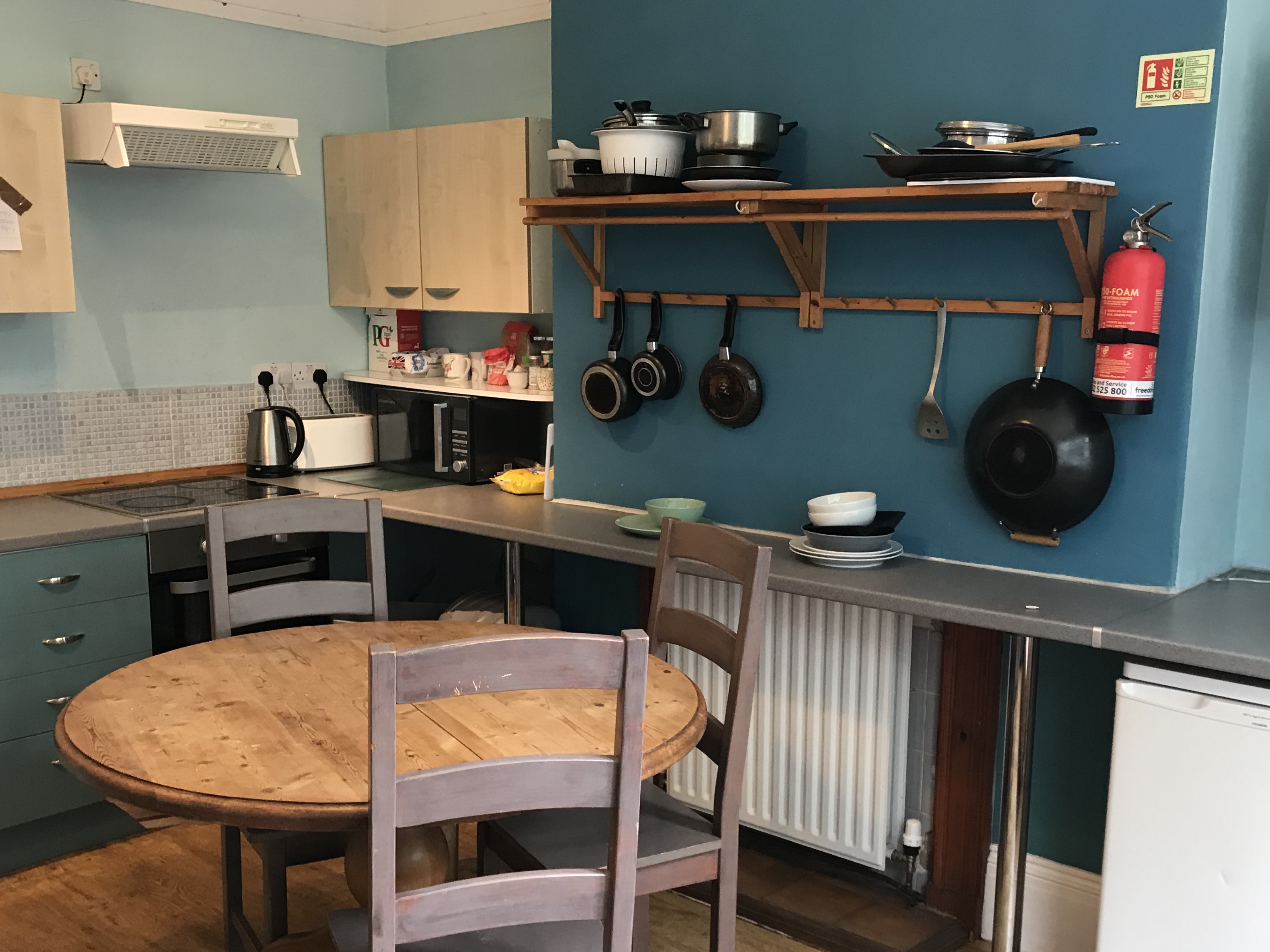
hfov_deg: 50.1
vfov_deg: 38.5
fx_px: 1357
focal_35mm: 37
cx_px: 633
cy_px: 565
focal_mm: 3.99
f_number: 1.8
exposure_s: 1/17
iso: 50
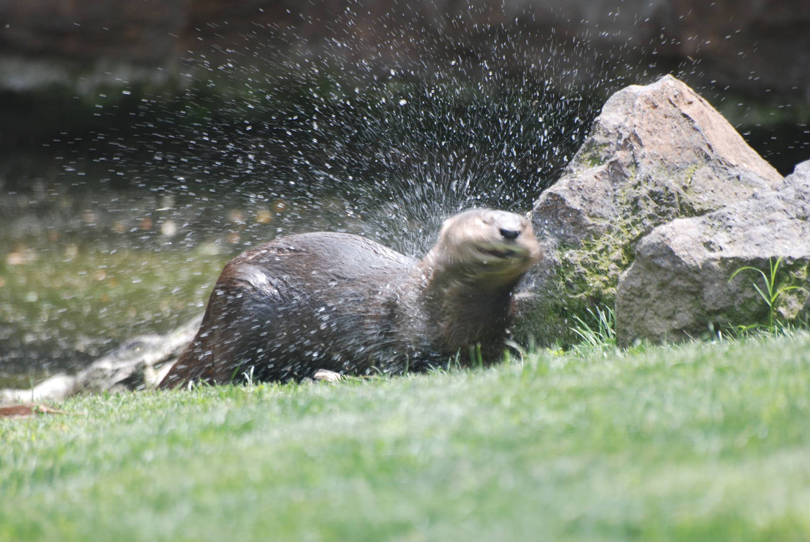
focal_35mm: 450
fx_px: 10137
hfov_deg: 4.6
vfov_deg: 3.1
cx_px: 405
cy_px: 271
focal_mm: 300
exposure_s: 1/320
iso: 400
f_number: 5.6
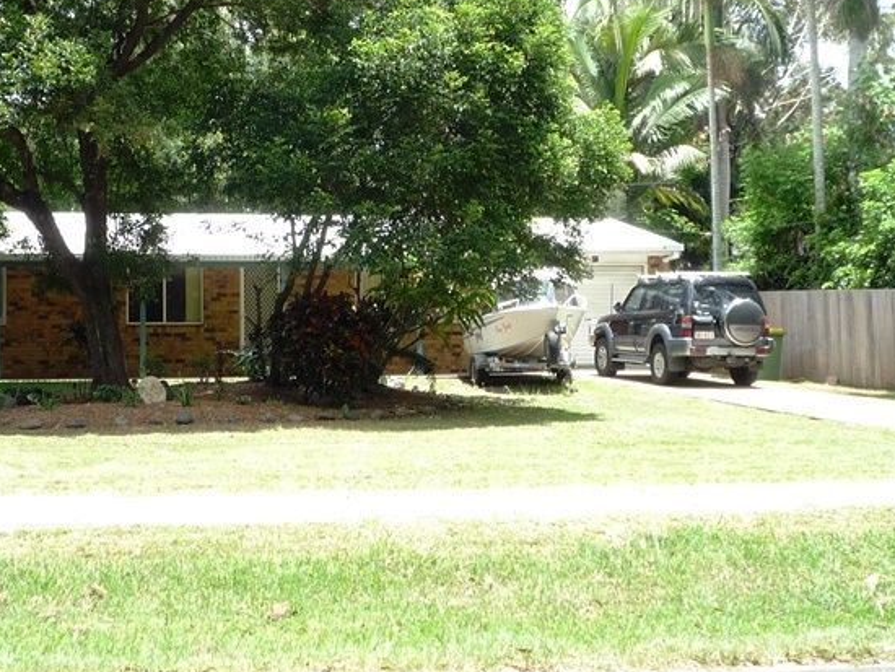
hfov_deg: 28.8
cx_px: 334
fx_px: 1733
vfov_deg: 21.9
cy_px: 236
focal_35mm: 67
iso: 100
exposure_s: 1/160
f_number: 3.8
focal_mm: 6.3
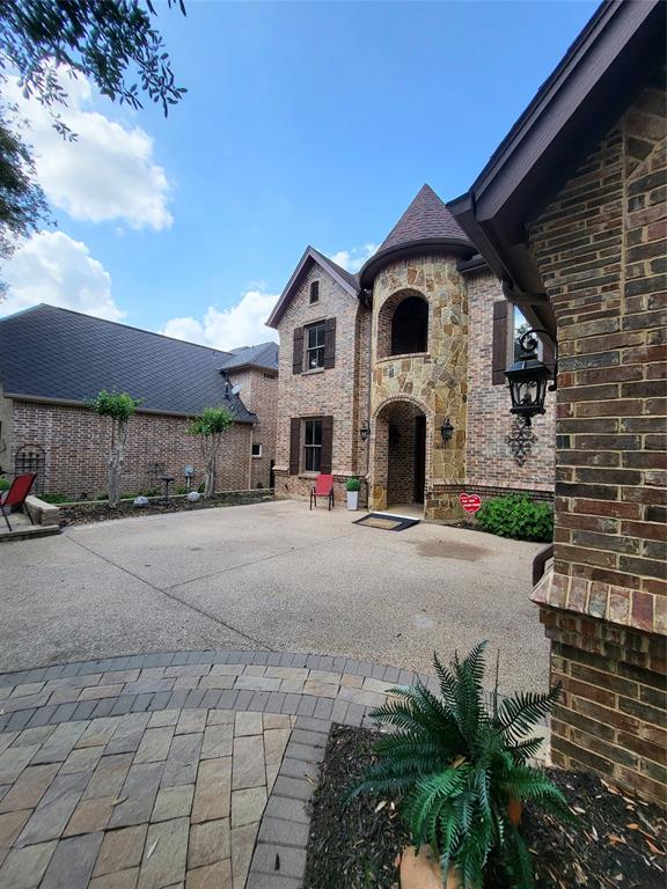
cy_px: 444
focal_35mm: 13
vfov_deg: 106.2
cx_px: 334
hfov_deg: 89.9
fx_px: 334
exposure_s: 1/471
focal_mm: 1.74
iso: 32
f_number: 2.2
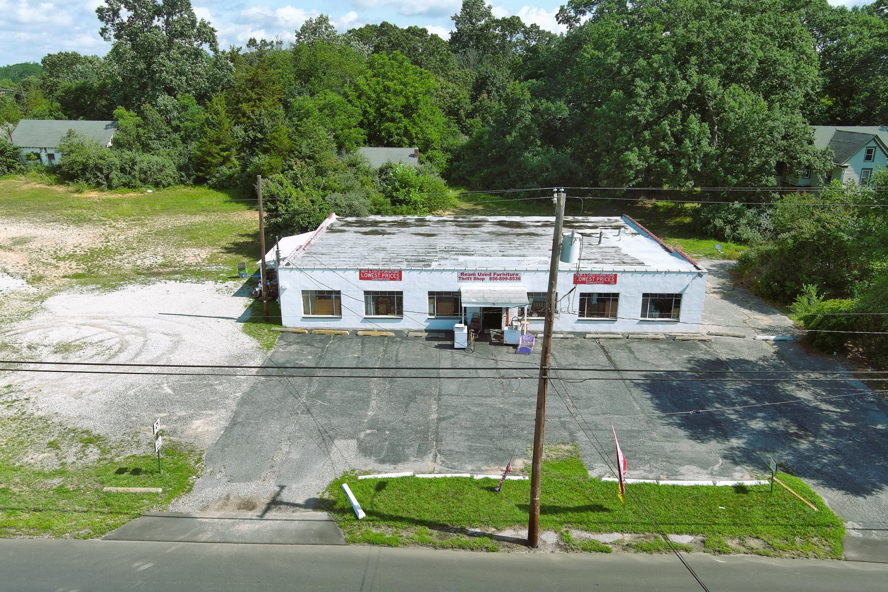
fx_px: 715
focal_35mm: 29
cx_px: 444
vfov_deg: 45.0
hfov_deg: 63.7
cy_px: 296
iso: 100
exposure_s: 1/1000
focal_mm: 10.57
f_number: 2.8
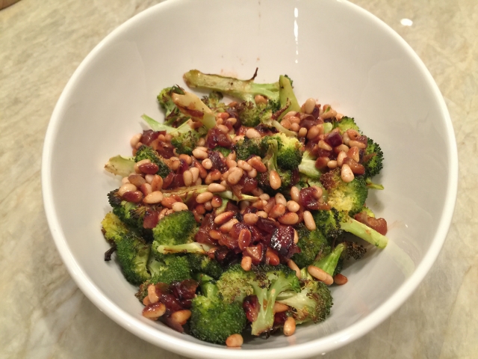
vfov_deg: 48.2
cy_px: 180
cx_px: 239
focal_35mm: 29
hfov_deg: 61.7
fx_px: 400
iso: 80
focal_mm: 4.15
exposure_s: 1/15
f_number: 2.2
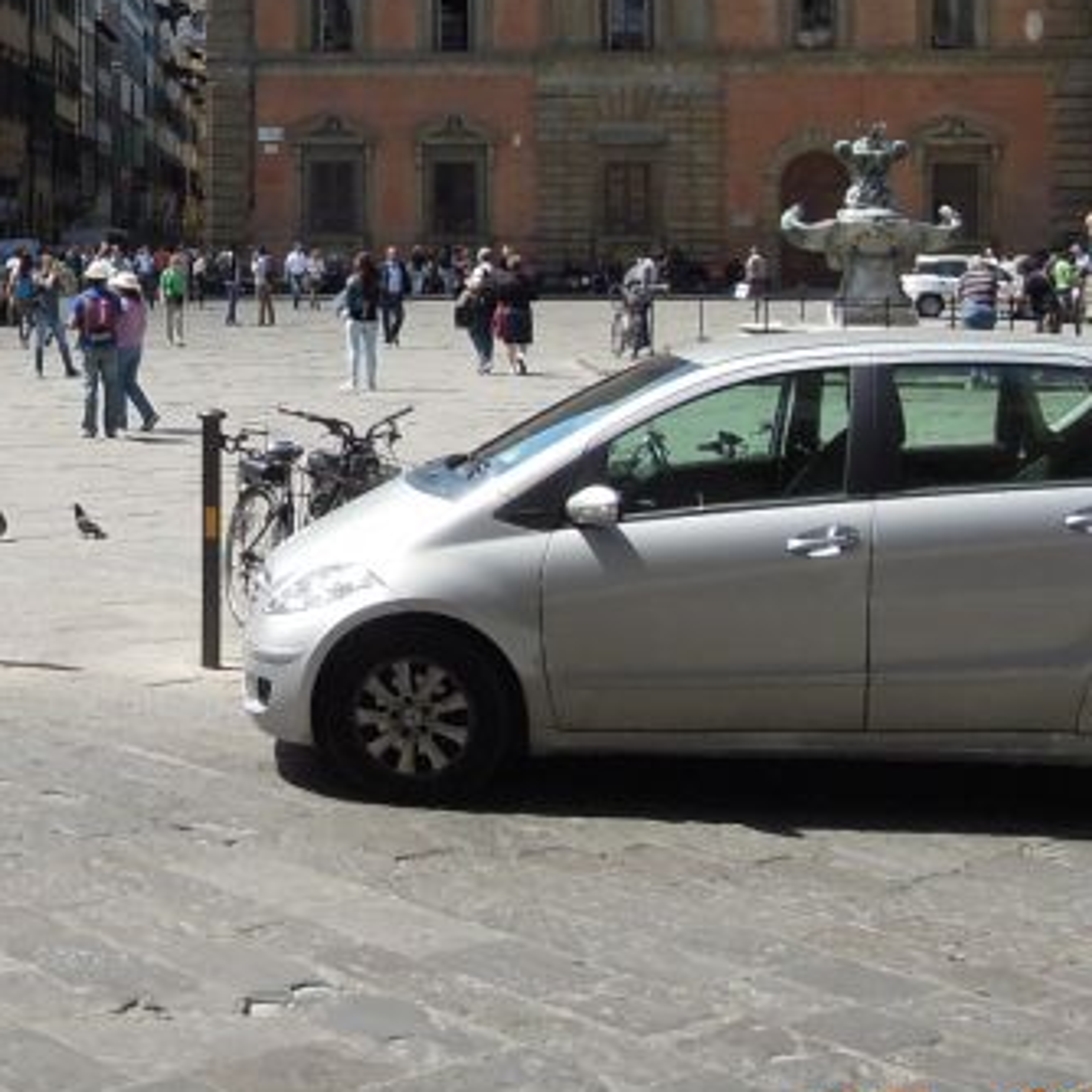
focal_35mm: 65
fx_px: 2320
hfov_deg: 24.9
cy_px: 141
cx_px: -56
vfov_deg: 25.8
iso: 160
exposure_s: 1/1600
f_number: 3.2
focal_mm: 4.3
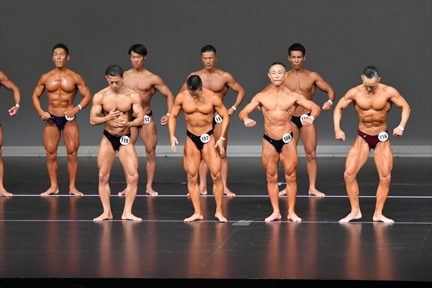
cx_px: 216
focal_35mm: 225
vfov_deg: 6.1
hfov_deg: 9.2
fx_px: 2699
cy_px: 144
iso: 5000
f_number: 5.6
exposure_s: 1/400
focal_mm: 150
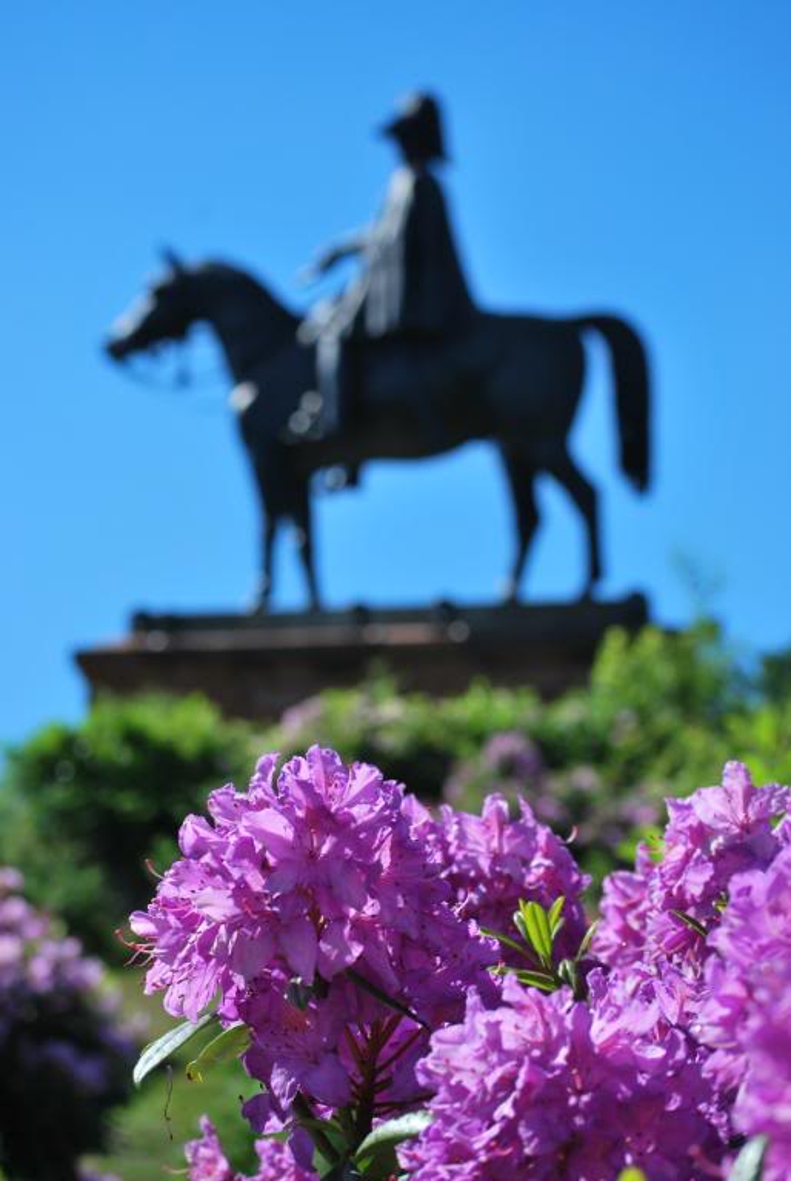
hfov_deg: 16.6
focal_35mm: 82
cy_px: 590
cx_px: 396
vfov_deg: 24.6
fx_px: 2712
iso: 100
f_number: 6.3
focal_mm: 55
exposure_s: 1/400
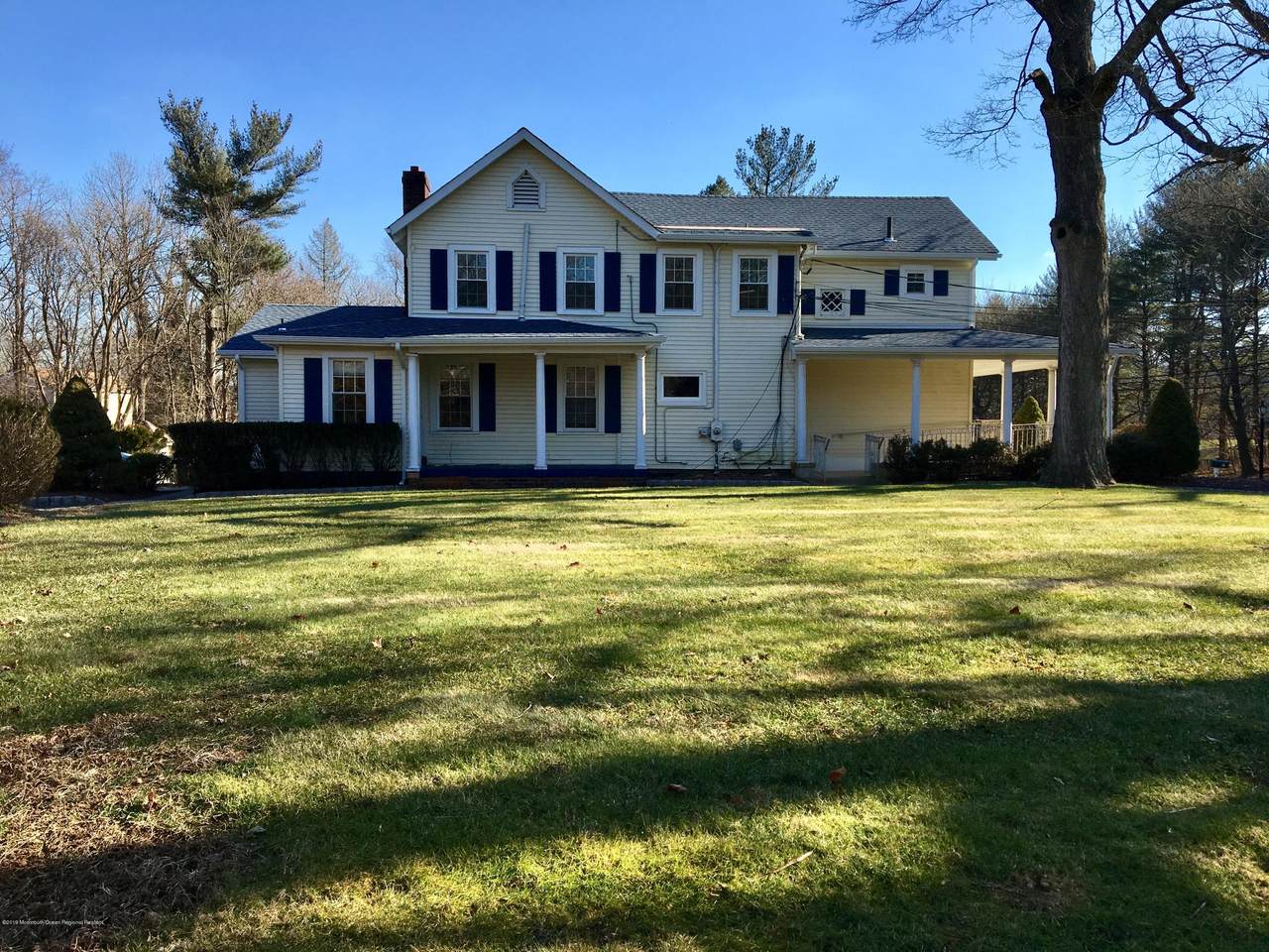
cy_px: 476
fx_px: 1063
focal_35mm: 29
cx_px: 634
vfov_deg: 48.2
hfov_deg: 61.7
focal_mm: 4.15
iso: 25
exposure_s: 1/1131
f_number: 2.2
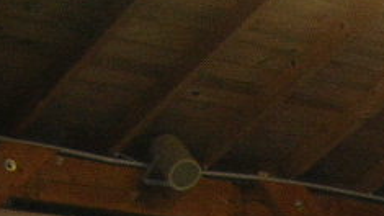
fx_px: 1690
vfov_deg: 6.7
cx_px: 827
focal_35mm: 166
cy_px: 619
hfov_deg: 11.4
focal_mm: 5.8
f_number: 2.8
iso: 89
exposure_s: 1/60.1
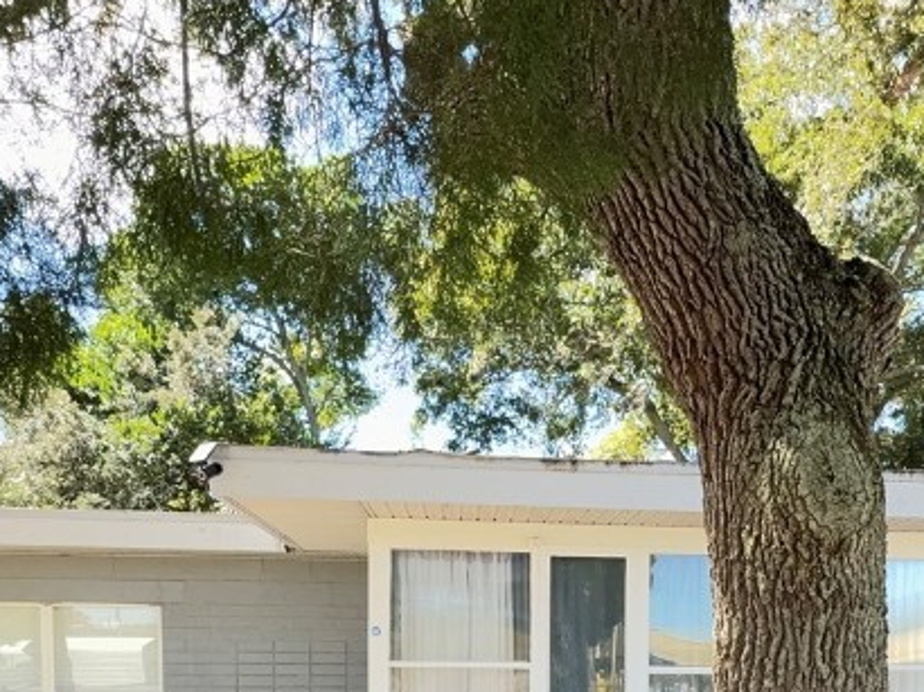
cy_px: 708
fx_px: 934
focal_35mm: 35
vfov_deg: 36.2
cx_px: 575
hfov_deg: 52.1
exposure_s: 1/157
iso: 64
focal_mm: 2.22
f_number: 2.2
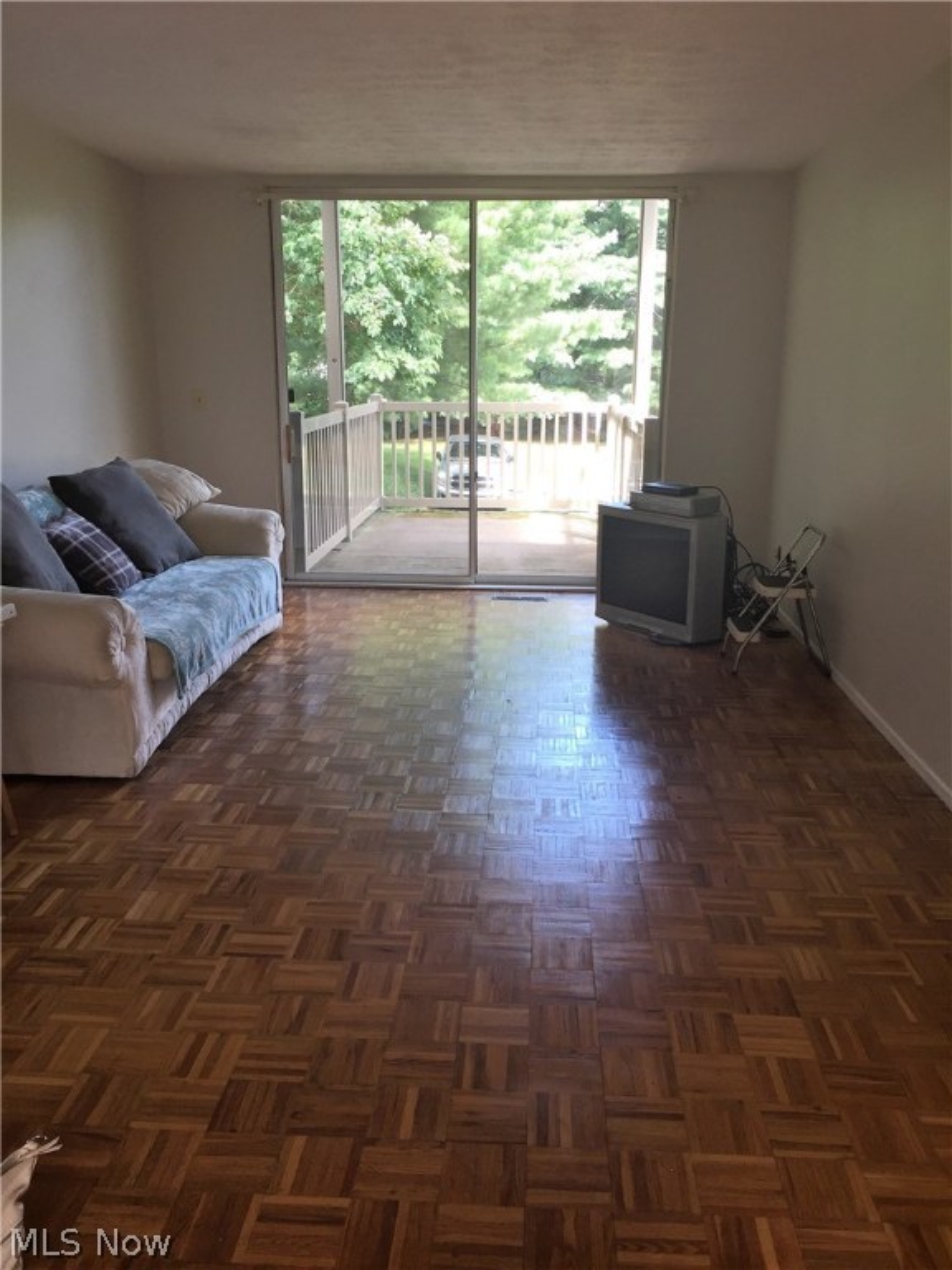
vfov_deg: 61.7
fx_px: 1063
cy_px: 635
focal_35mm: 29
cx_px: 476
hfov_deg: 48.2
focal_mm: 4.15
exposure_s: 1/60
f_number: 2.2
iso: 32
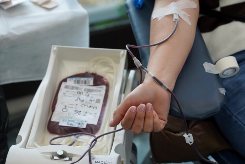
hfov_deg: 22.4
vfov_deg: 15.0
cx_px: 122
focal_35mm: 91
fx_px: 619
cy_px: 82
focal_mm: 91
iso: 1250
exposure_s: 1/125
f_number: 5
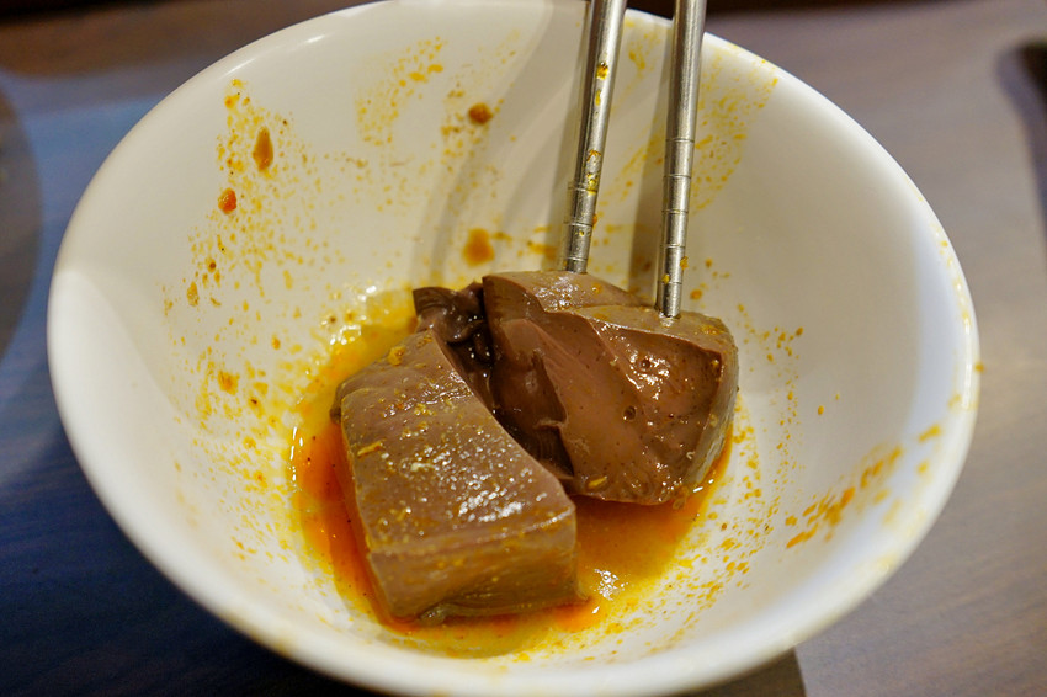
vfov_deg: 46.4
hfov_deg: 65.5
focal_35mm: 28
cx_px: 524
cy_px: 348
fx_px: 814
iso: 500
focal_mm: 28
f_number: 4
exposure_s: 1/30
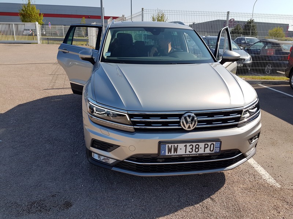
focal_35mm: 26
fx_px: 220
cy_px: 110
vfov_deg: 53.1
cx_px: 146
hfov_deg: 67.3
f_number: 1.7
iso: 40
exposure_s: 1/1720
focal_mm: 4.2
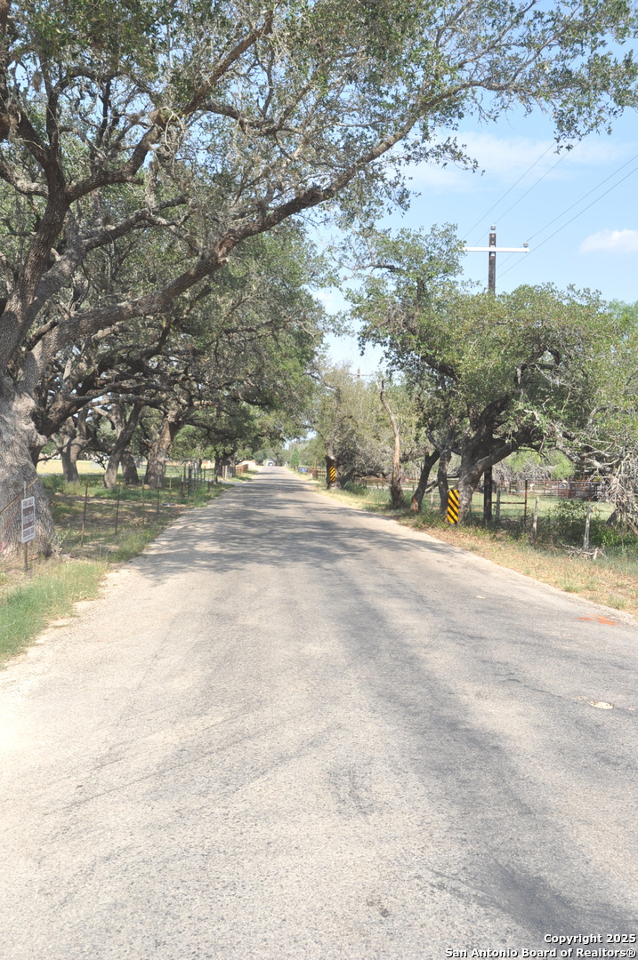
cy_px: 480
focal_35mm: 36
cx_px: 319
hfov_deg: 36.8
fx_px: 960
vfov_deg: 53.2
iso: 200
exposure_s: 1/320
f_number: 9
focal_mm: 24
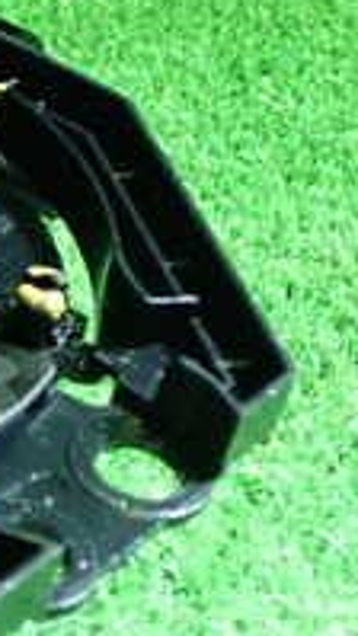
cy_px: 342
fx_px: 1771
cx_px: -467
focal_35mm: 105
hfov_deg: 10.2
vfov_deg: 20.4
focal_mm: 5.79
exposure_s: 1/20
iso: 800
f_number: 2.4
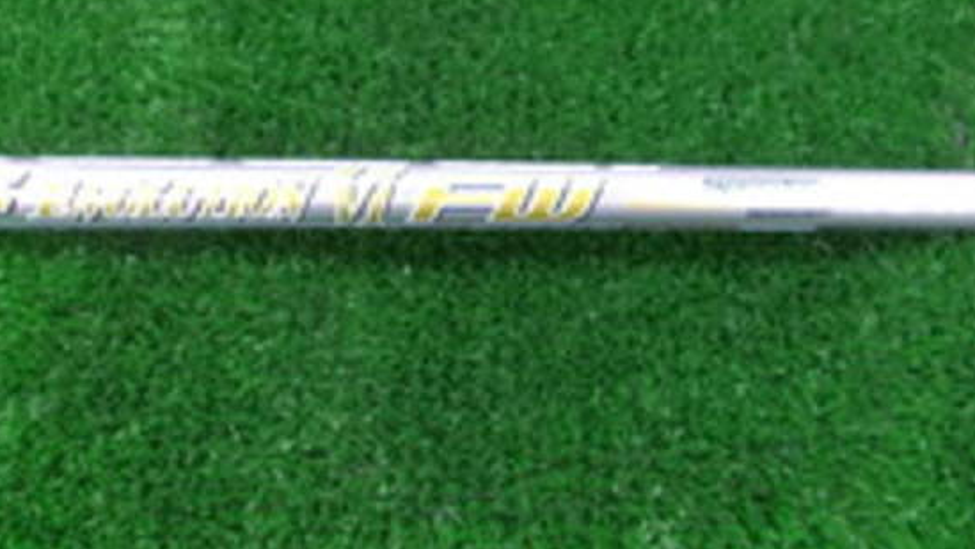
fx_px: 853
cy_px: 194
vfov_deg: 35.4
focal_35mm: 33
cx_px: 476
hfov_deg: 59.5
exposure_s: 1/25
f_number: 3.2
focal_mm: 4.6
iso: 200
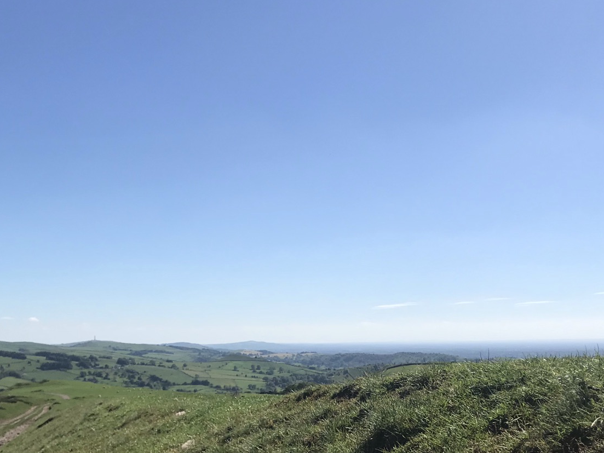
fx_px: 907
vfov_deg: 27.5
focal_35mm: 52
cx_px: 234
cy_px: 364
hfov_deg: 36.6
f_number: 1.8
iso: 20
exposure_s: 1/3425
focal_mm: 3.99
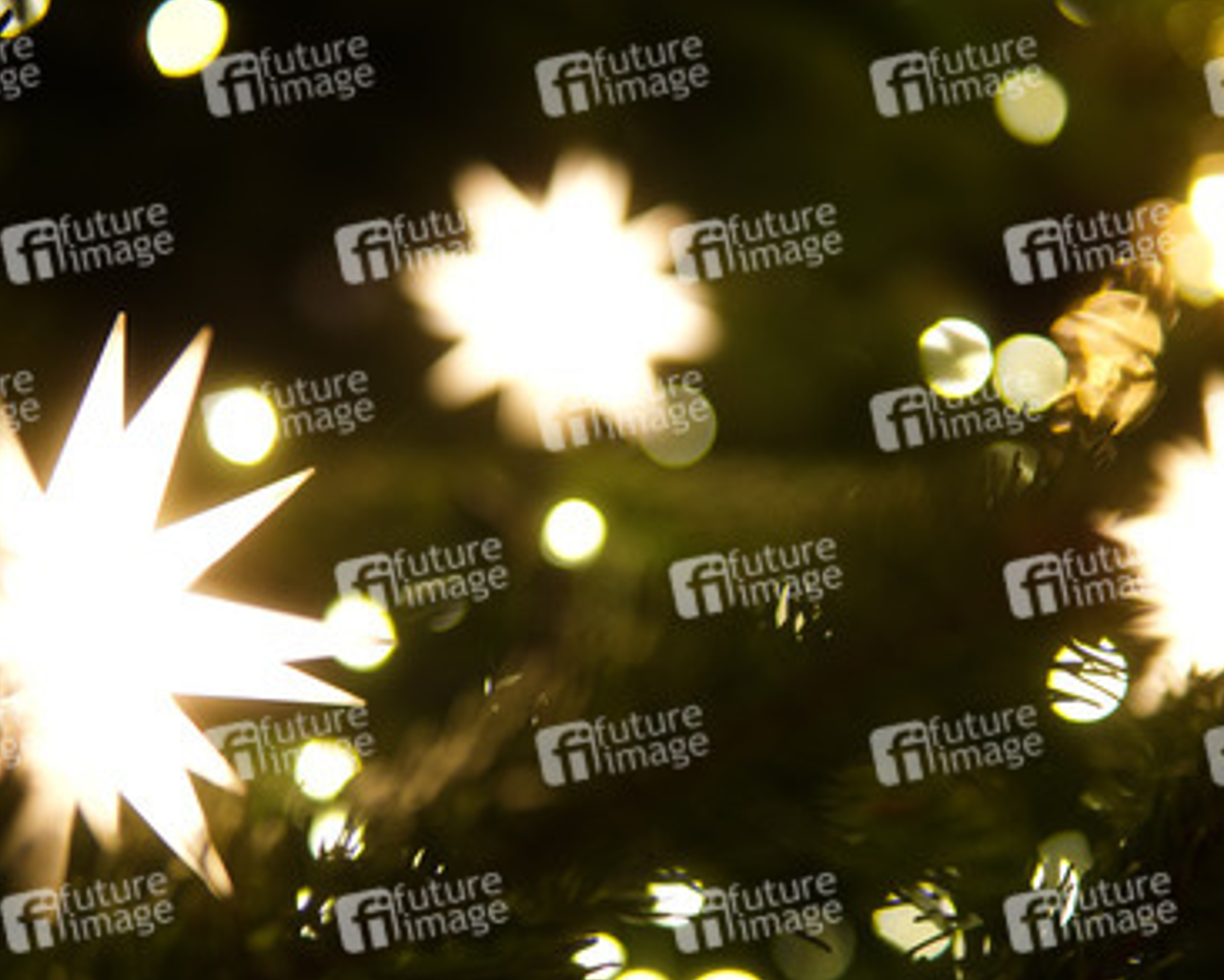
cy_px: 495
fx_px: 1884
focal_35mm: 52
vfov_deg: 29.2
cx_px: 667
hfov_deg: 36.0
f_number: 1.4
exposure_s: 1/100
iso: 640
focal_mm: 30
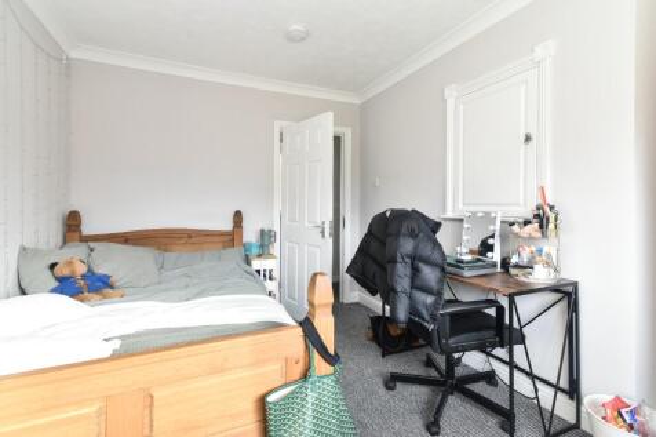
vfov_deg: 77.3
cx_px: 328
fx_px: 273
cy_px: 218
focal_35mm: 15
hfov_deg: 100.4
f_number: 7.1
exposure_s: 1/6
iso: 200
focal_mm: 10
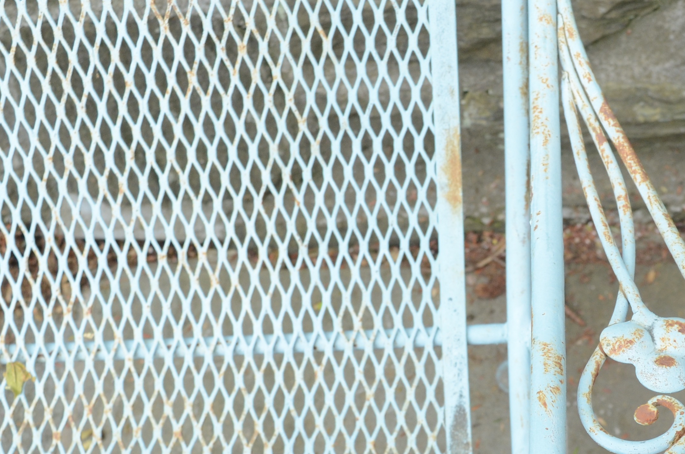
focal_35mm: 76
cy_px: 393
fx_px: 1443
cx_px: 495
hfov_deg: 26.4
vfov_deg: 17.6
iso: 500
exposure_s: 1/160
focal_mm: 22
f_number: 5.6
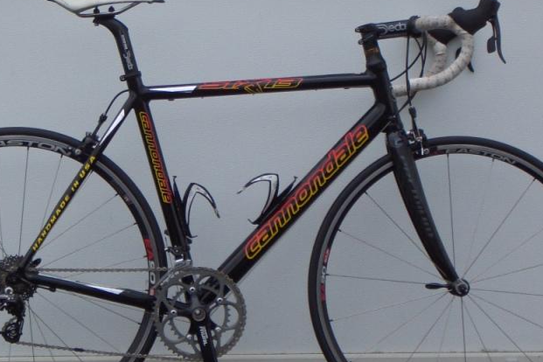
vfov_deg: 7.6
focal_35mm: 180
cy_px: 169
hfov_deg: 11.4
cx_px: 240
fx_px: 2715
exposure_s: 1/60
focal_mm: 17.4
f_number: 4.8
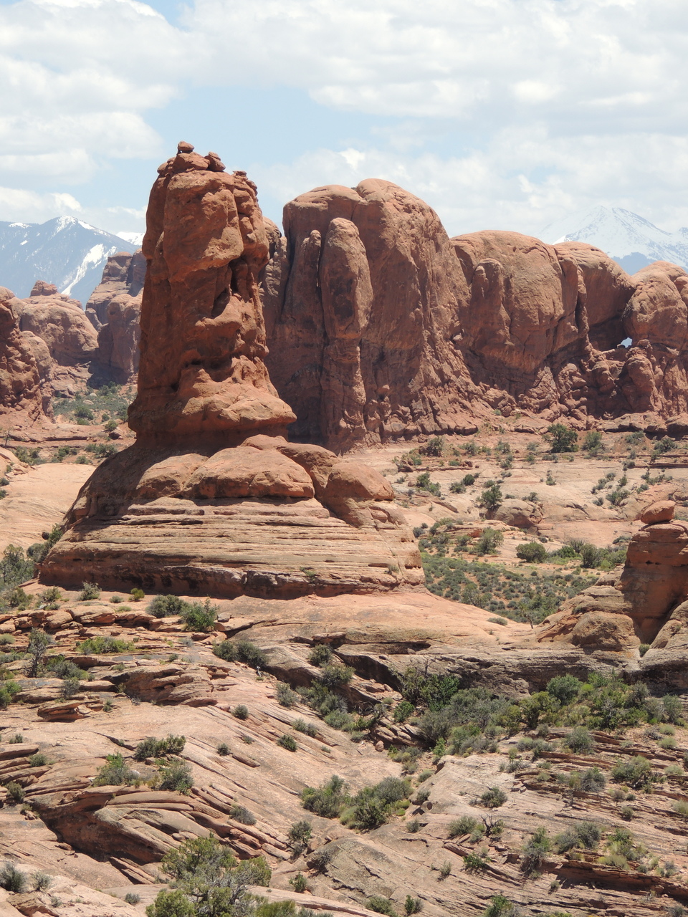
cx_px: 344
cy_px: 458
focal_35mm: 185
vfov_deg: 10.7
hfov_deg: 8.0
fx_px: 4903
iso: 100
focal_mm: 33
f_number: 4.6
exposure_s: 1/500
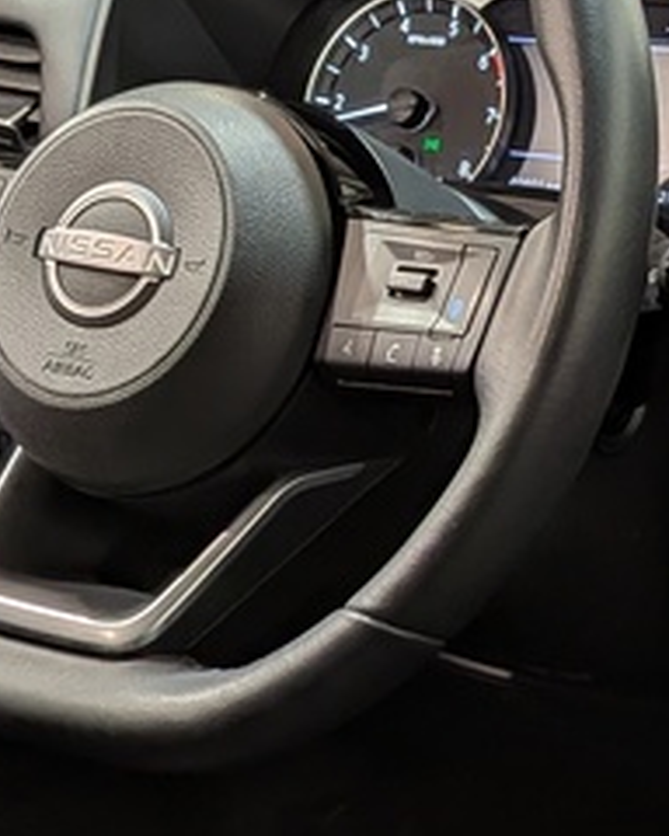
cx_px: 728
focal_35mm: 100
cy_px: 509
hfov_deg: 15.0
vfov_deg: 19.2
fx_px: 2475
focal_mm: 4.53
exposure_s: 1/25
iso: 41
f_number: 1.7
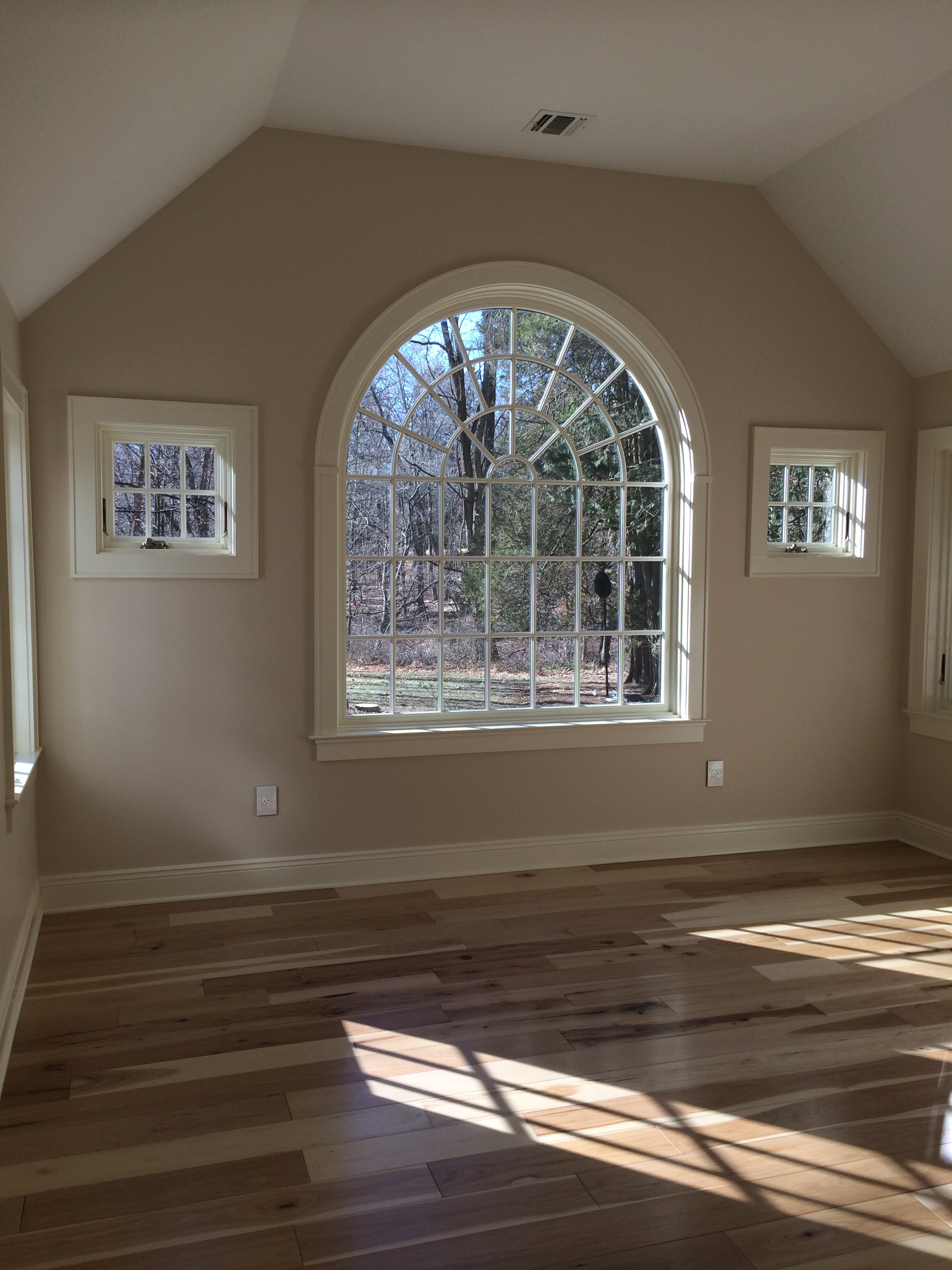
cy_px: 635
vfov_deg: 60.0
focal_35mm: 30
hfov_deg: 46.8
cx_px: 476
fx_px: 1100
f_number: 2.2
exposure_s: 1/263
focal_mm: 4.12
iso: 32
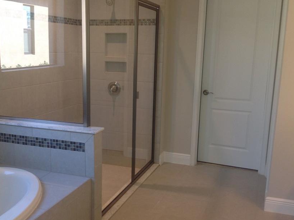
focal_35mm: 44
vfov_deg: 32.7
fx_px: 373
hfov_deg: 43.0
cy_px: 120
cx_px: 132
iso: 50
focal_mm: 4.28
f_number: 2.4
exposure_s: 1/30
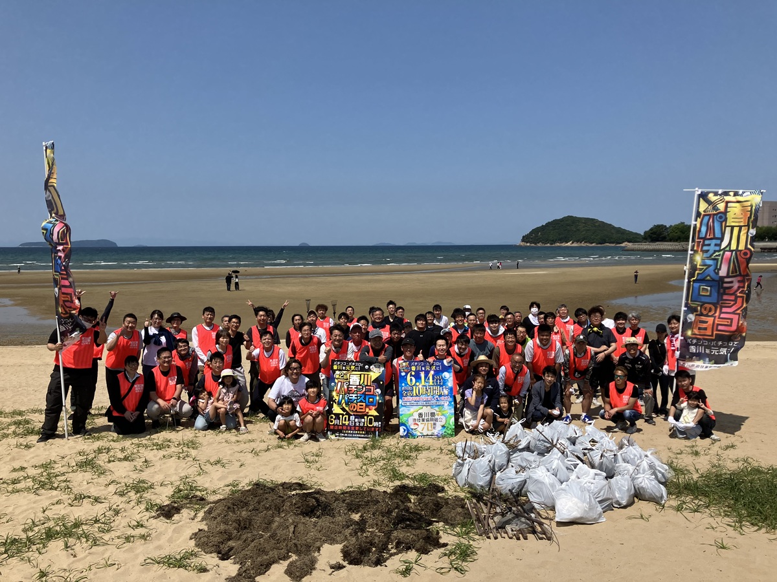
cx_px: 388
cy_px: 291
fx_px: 628
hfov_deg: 63.4
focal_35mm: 28
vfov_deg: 49.7
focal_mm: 3.99
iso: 32
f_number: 1.8
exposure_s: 1/3247
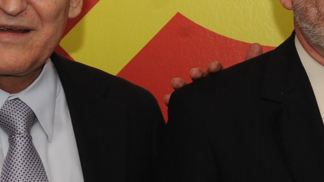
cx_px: 385
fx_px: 2337
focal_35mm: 272
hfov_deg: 7.9
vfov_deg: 4.5
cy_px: 74
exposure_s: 1/80
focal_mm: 52
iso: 400
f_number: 8
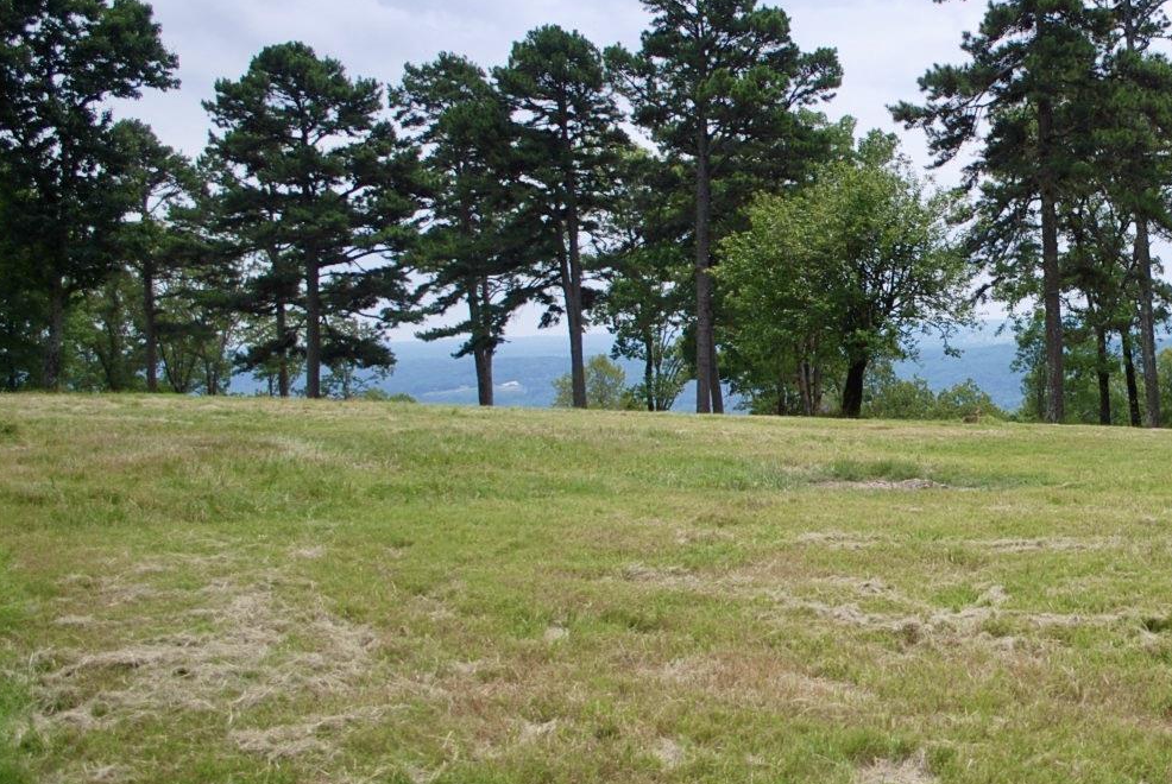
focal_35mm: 53
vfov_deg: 25.6
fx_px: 1727
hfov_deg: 35.4
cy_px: 421
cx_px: 1047
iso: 100
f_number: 3.5
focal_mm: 18
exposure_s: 1/1000
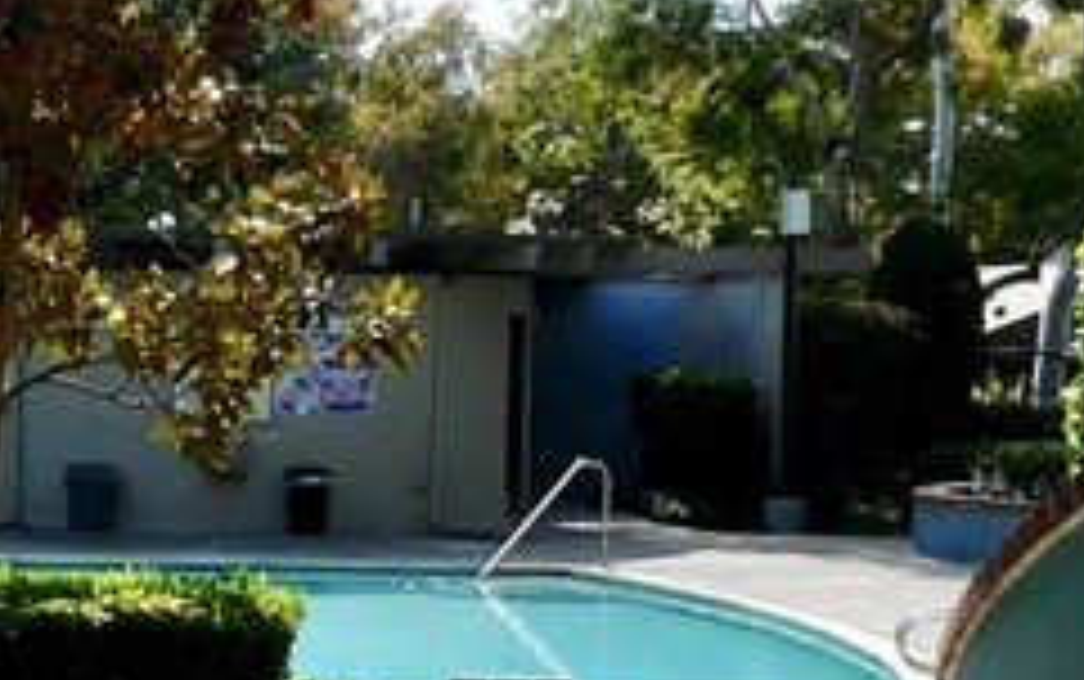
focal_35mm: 126
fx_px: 3725
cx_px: -148
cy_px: 703
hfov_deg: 16.0
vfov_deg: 10.3
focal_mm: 4.6
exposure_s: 1/200
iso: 100
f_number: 5.6
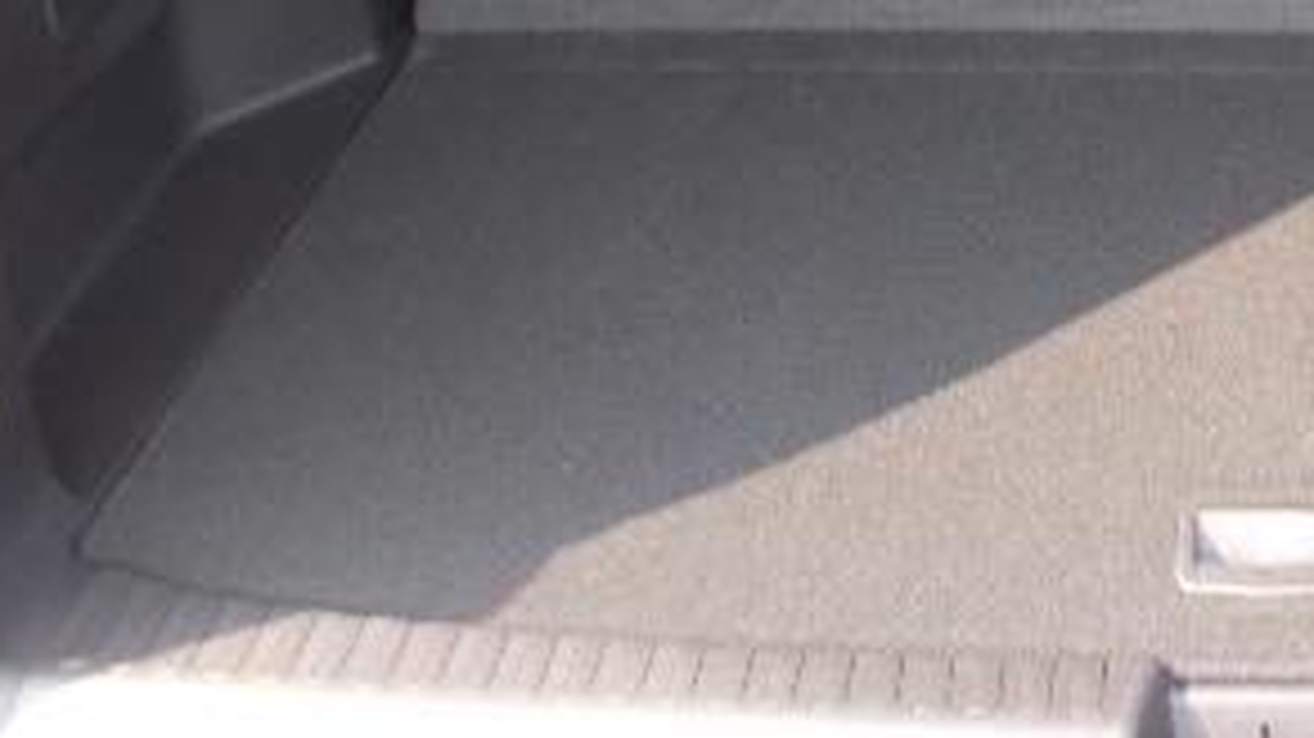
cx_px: 1318
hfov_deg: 31.3
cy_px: -180
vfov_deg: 18.3
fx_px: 2159
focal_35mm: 62
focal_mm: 4.6
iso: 80
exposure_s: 1/40
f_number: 3.2
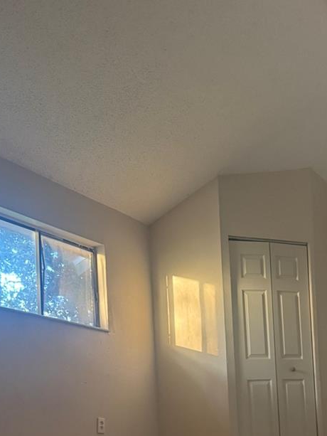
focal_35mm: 47
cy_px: 415
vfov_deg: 37.0
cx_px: 230
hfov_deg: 30.5
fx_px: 592
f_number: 1.78
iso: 640
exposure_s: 1/40
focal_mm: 6.76
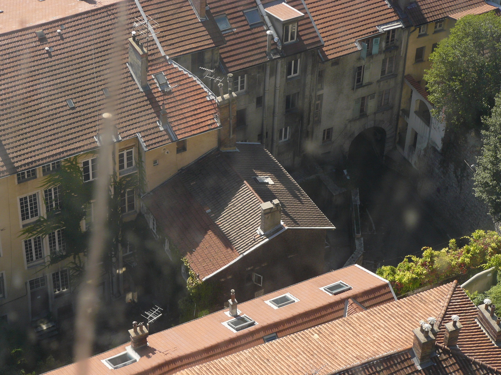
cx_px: 250
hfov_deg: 19.8
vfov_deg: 14.9
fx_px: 1433
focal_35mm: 99
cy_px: 188
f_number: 4
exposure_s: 1/200
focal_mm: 16.5
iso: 100
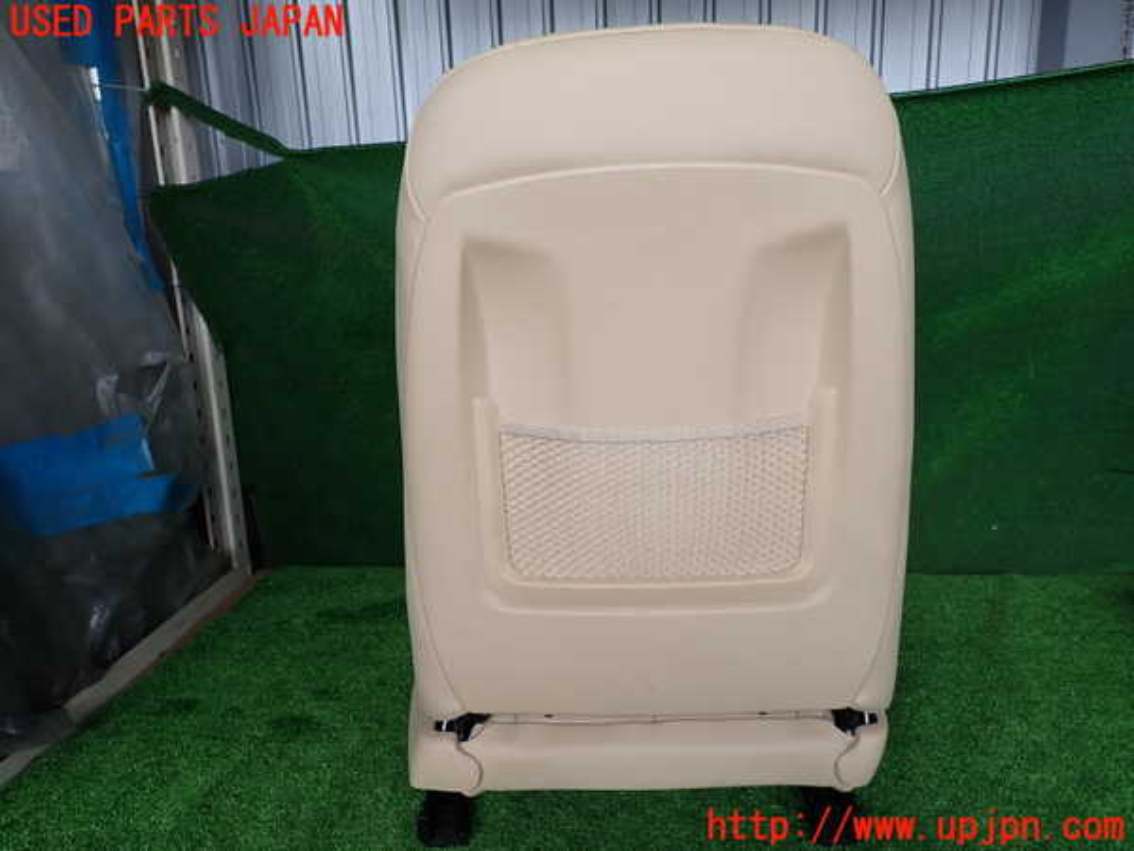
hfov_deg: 69.4
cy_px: 426
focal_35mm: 25
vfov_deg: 54.9
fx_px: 819
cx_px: 567
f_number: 2.8
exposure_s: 1/320
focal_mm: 4.5
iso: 100
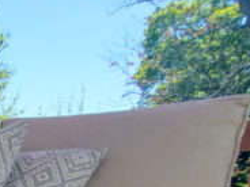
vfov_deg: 22.7
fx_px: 376
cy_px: 283
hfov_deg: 20.7
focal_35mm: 52
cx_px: -226
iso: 50
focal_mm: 1.8
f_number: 2.2
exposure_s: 1/454
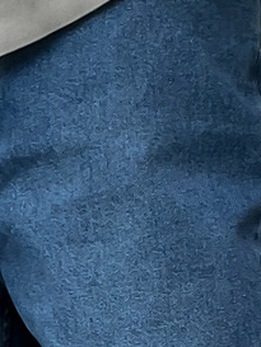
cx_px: 65
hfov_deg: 8.7
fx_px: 1708
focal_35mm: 170
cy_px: 506
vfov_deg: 11.2
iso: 50
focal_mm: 3
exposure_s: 1/120
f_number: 1.8
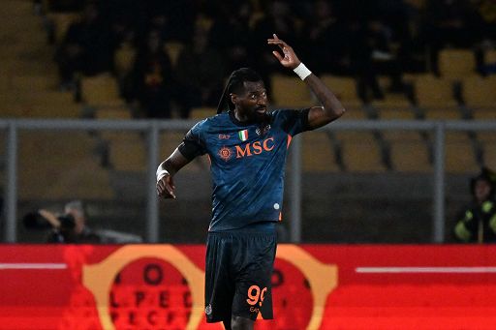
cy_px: 165
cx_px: 248
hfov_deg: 3.4
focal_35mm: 600
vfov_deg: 2.3
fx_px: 8264
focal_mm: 400
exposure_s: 1/1250
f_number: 5.6
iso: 2500
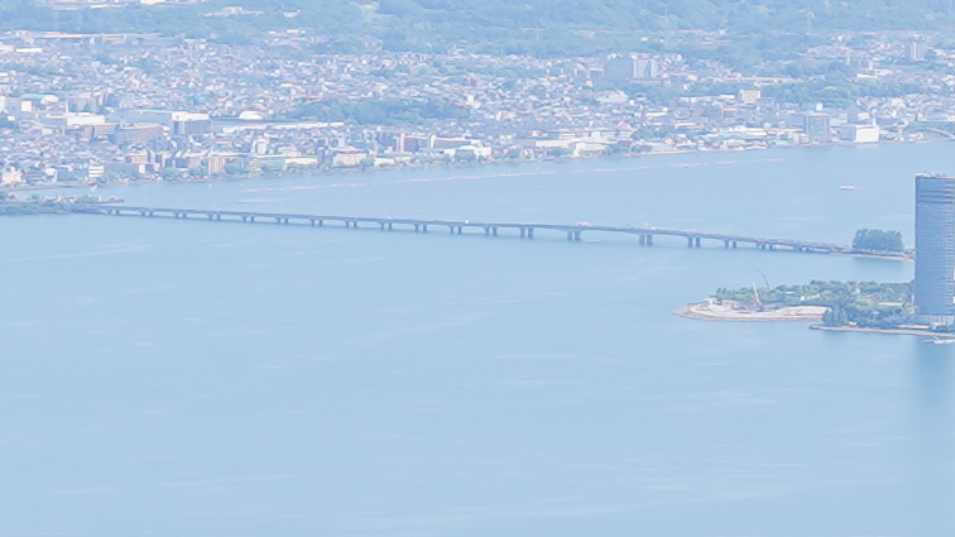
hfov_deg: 5.9
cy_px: 397
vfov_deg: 3.3
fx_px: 9267
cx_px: 1211
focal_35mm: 366
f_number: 2.8
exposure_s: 1/1250
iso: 100
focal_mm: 44
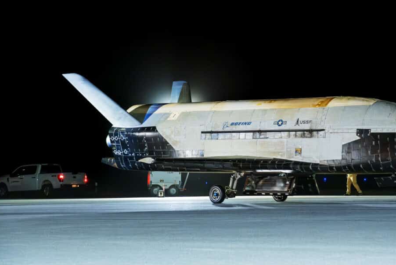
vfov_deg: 11.3
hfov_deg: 16.9
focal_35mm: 121
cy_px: 99
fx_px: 1331
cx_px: 260
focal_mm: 60.8
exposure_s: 1/250
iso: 6400
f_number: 4.5
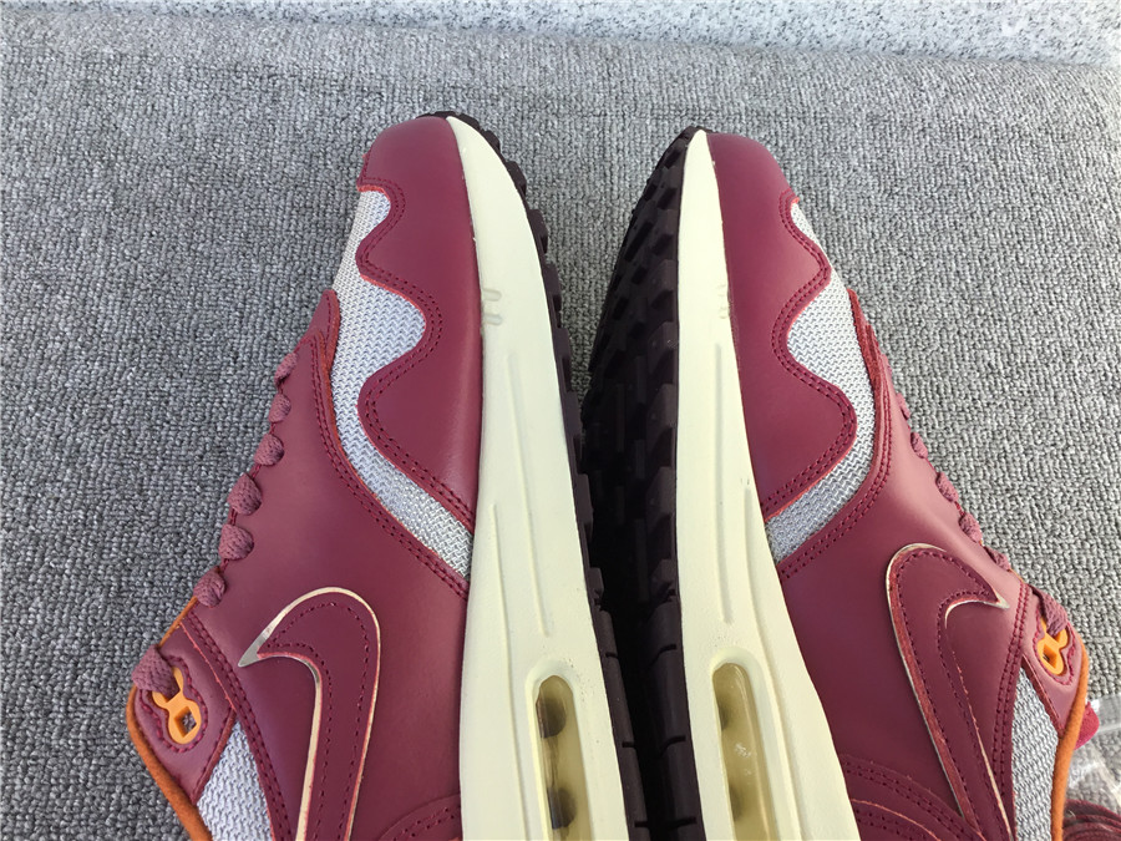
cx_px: 560
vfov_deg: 45.4
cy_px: 420
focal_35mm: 31
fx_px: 1004
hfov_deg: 58.4
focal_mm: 3.3
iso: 25
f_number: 2.4
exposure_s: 1/278
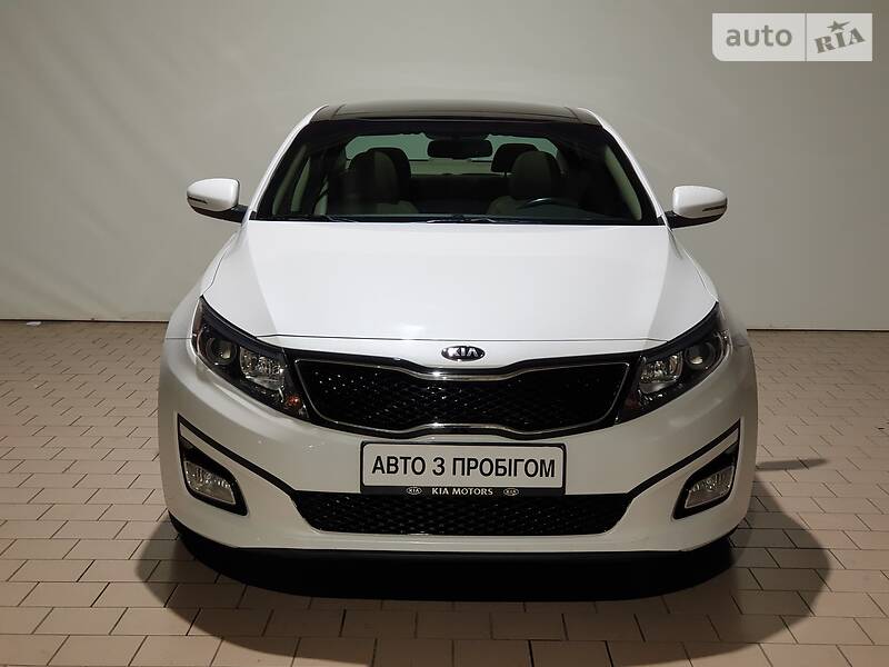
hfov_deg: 36.8
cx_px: 444
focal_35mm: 52
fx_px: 1335
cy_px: 334
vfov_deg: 28.0
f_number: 2.4
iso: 160
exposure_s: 1/33
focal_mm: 6
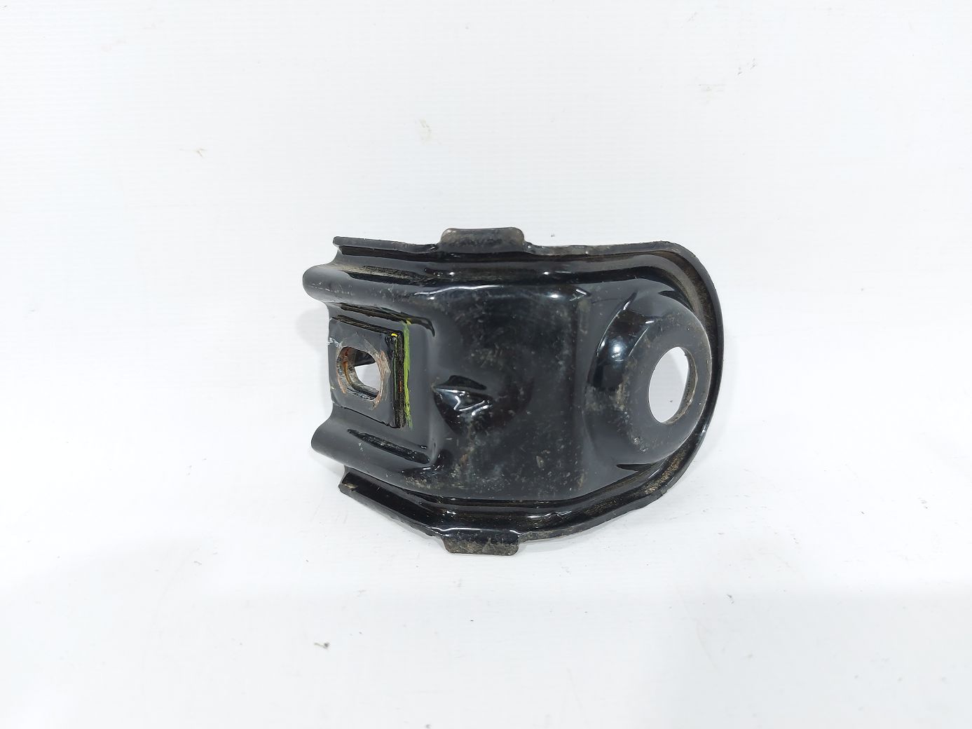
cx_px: 486
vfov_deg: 56.8
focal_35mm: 24
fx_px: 674
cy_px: 364
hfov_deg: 71.6
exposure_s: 1/50
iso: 80
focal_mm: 5.23
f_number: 1.8
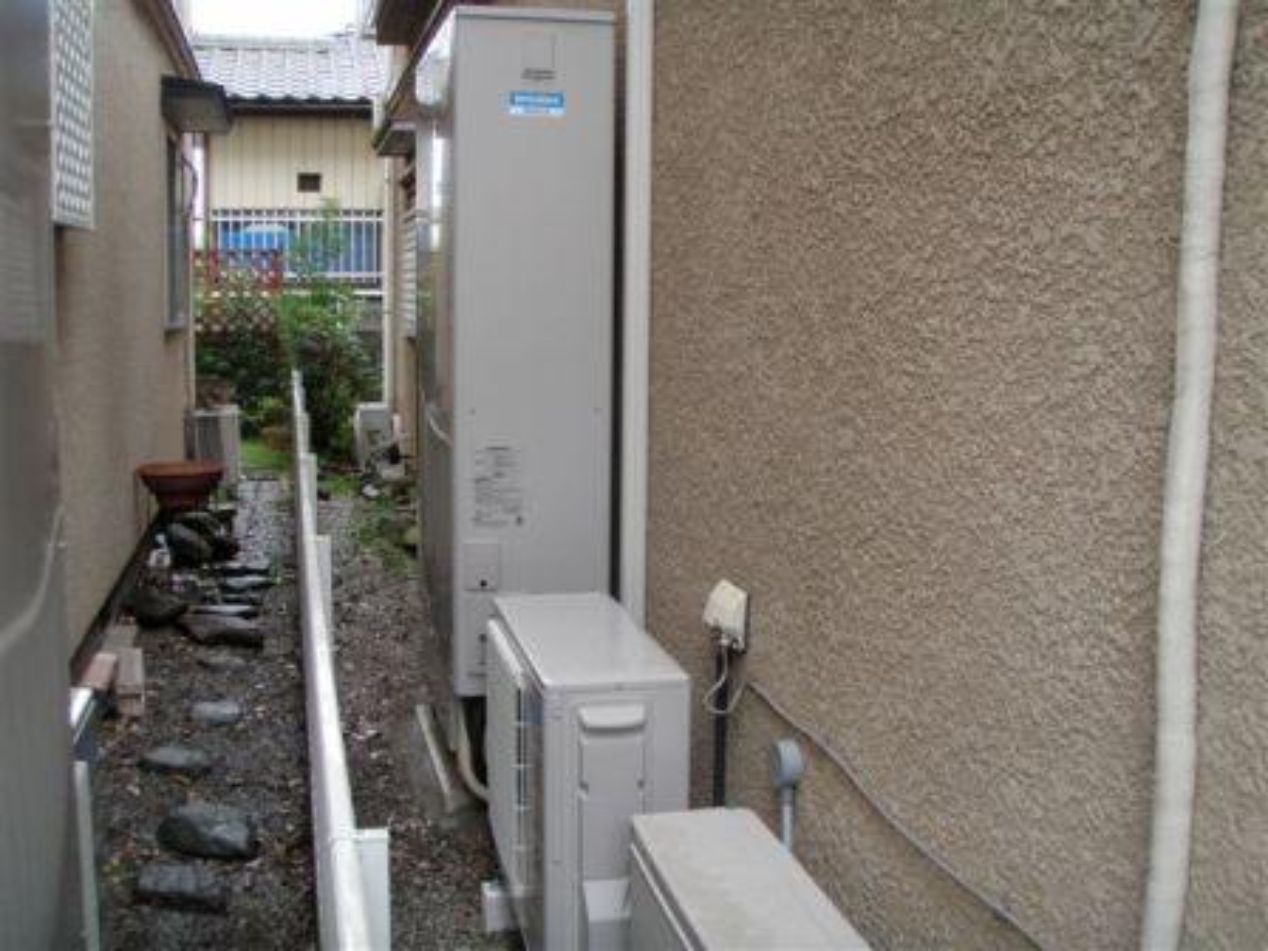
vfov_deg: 37.7
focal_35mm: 38
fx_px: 1392
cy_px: 476
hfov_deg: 49.0
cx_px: 634
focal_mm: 6.7
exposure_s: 1/60
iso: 80
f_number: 3.5
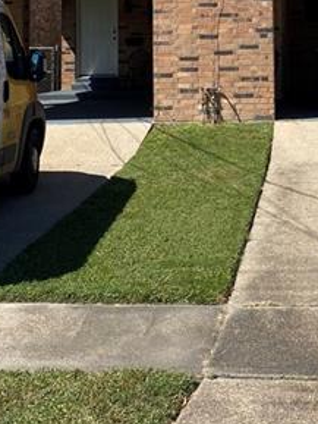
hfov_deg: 21.0
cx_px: 261
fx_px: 845
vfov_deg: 26.6
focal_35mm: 69
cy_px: -3
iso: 32
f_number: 1.8
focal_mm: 4.25
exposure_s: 1/2890
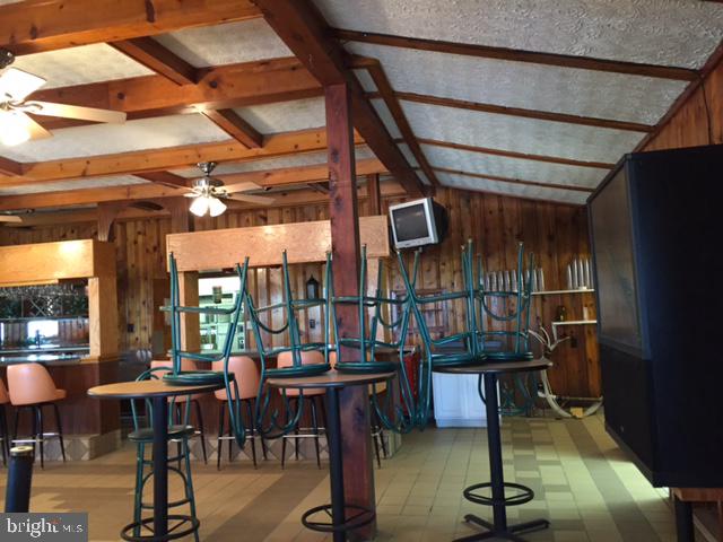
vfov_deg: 48.2
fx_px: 606
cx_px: 362
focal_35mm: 29
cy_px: 271
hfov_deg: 61.7
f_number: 2.2
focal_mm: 4.15
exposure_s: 1/17
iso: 250
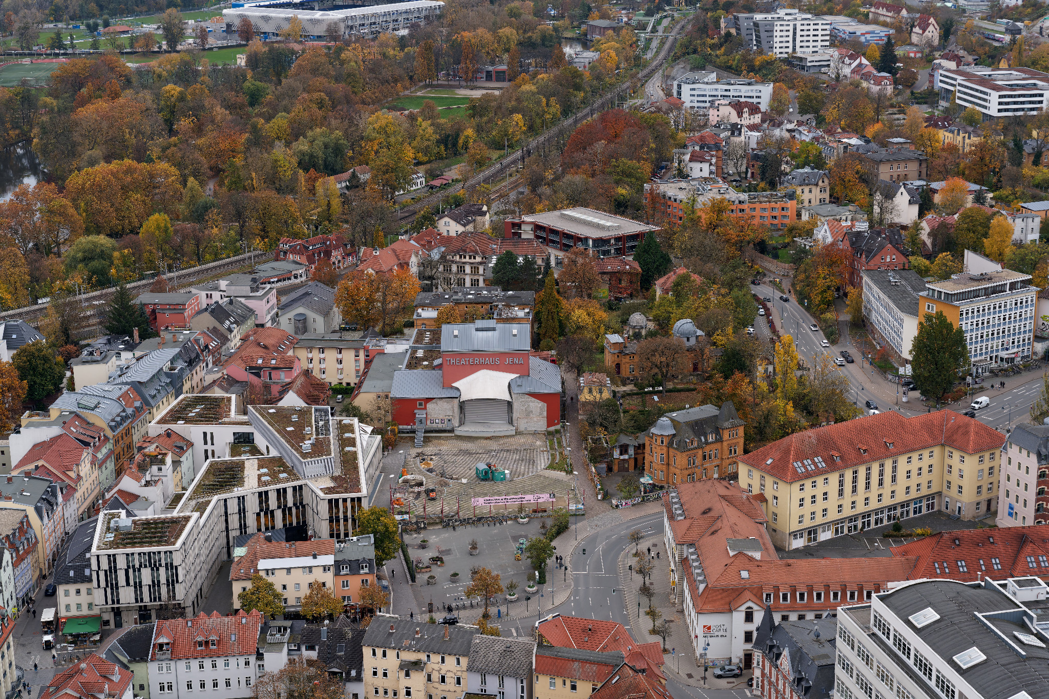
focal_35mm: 57
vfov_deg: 23.8
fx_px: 1661
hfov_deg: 35.1
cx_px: 524
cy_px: 350
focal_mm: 57
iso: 320
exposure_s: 1/80
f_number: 7.1
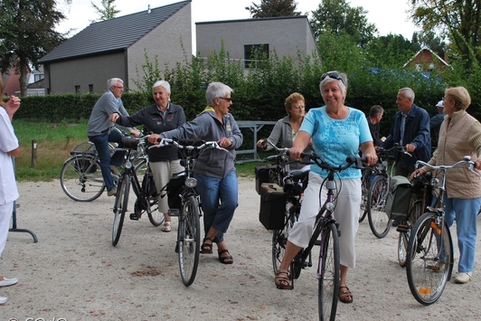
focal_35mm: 44
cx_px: 265
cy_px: 160
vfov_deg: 30.5
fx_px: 588
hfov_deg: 44.4
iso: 160
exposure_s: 1/125
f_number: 5.6
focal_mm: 26
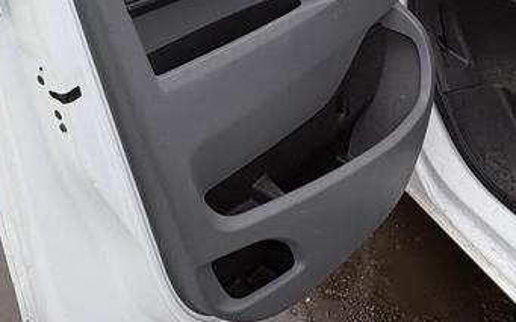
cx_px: 206
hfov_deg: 50.1
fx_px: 548
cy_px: -100
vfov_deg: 27.3
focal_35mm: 39
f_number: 2.2
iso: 200
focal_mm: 2.22
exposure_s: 1/99
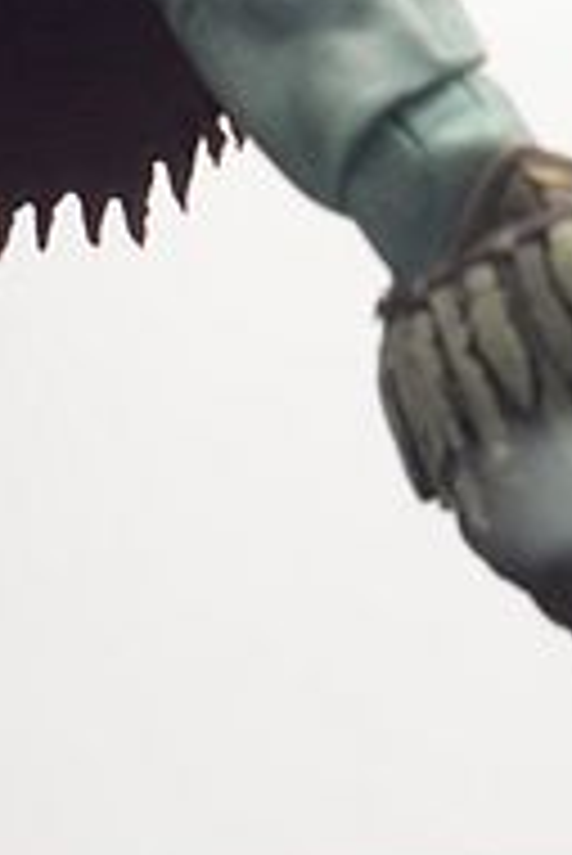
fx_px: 7517
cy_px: -860
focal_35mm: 316
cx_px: 68
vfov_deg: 6.3
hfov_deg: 4.4
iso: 1600
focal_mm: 50
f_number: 6.3
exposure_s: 1/125
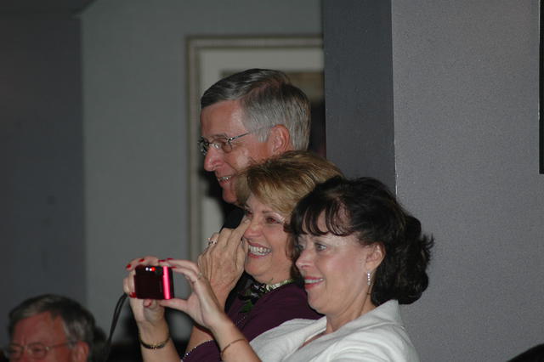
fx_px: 4531
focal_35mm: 300
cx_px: 272
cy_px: 181
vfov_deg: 4.6
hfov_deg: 6.9
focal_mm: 200
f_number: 5
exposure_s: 1/60
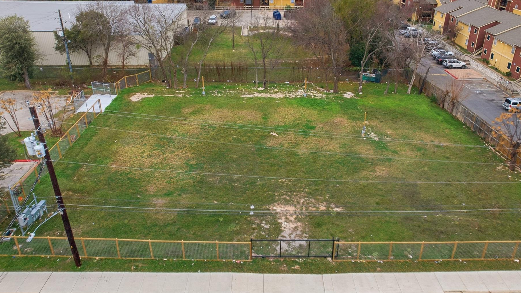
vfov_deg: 44.3
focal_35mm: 26
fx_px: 359
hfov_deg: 71.8
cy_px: 128
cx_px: 281
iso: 110
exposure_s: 1/20
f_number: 2.8
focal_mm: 8.4
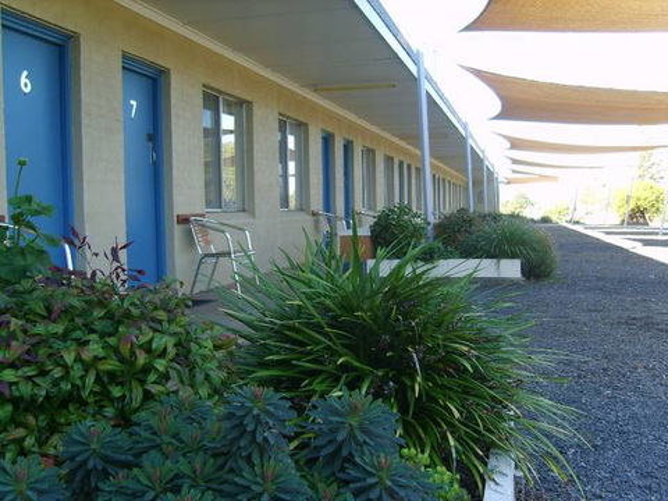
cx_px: 334
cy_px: 250
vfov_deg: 40.7
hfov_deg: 52.6
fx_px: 675
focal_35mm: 35
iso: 50
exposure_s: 1/90
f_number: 2.8
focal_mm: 7.4
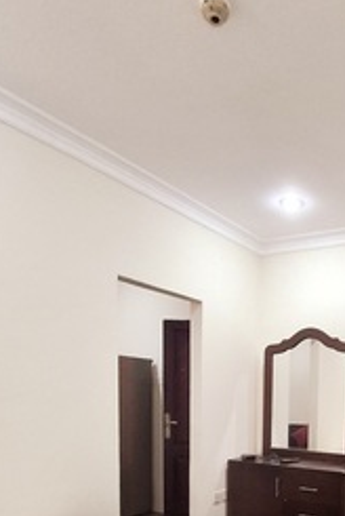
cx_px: 314
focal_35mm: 31
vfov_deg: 55.0
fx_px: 444
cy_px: 429
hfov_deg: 39.2
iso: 200
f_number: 2.2
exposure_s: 1/33
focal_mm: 1.64
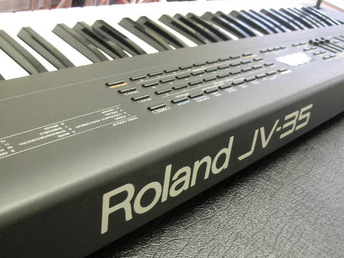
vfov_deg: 33.5
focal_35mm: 43
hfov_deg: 43.8
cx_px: 164
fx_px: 427
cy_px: 156
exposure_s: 1/3.9
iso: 140
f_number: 3
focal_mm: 5.8
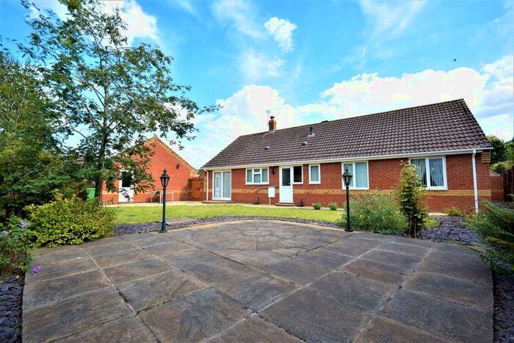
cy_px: 172
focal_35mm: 15
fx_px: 214
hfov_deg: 100.4
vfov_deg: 77.4
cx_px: 257
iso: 200
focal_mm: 10
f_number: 8
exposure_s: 1/250
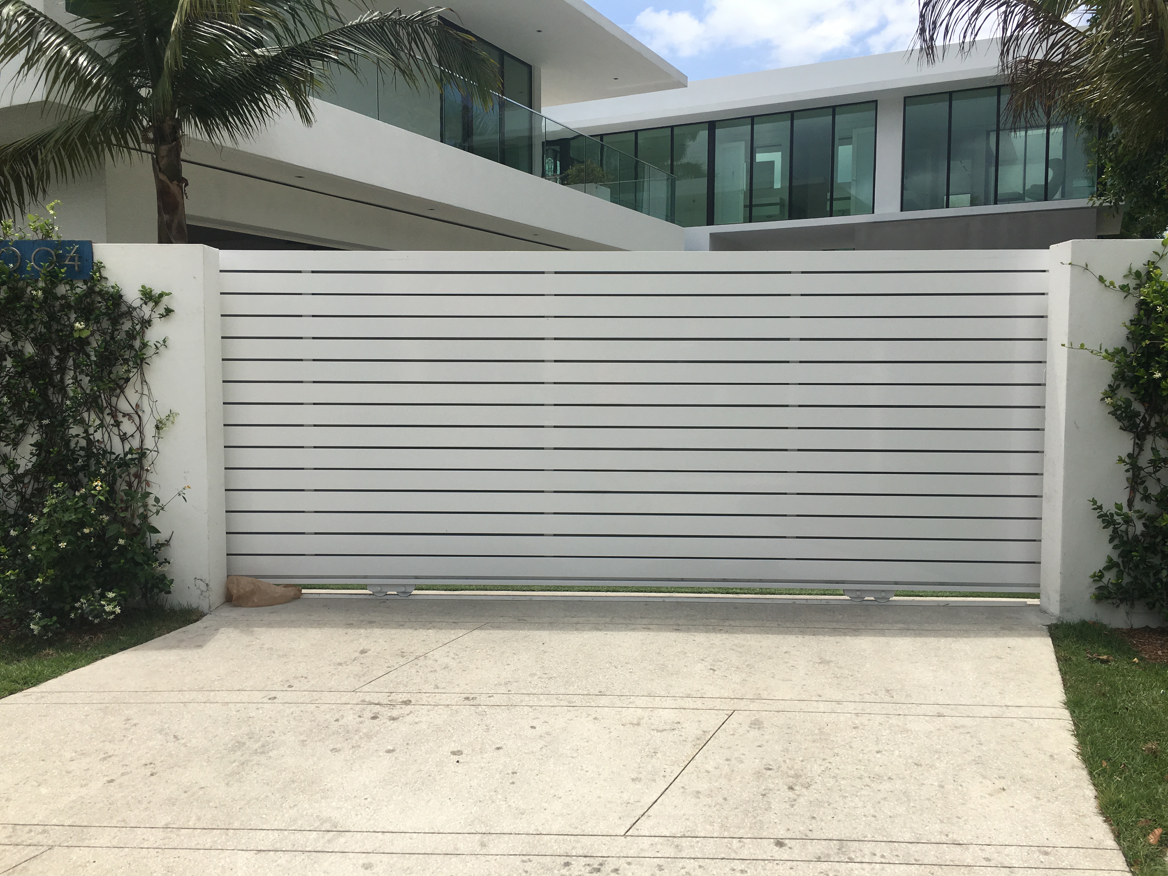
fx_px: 979
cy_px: 438
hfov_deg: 61.7
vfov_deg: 48.2
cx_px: 584
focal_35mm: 29
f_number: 2.2
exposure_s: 1/2198
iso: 25
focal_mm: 4.15
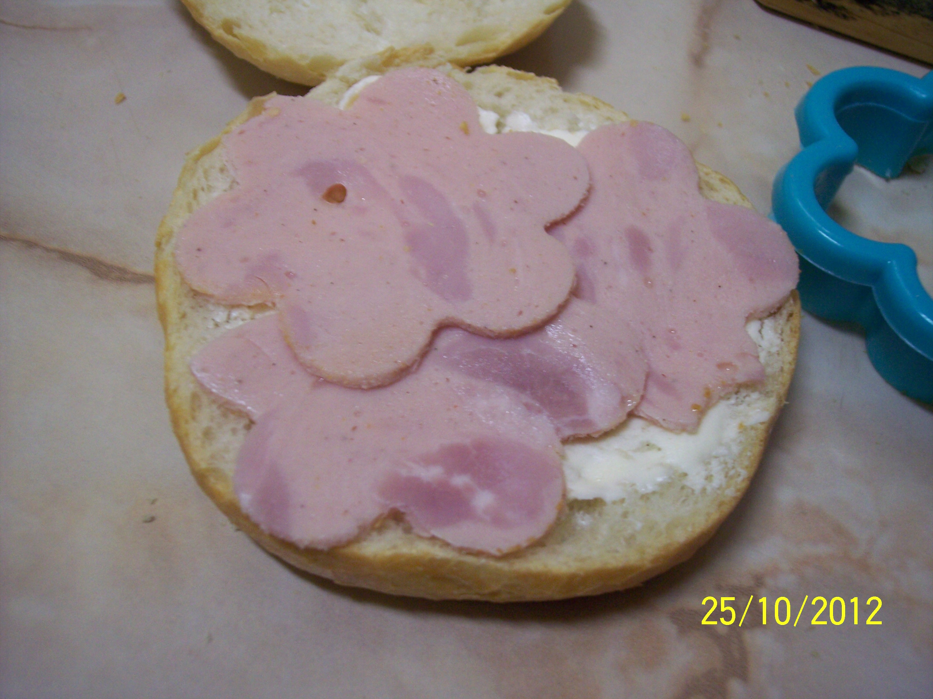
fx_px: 1051
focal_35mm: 39
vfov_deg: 36.8
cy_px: 350
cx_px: 466
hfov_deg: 47.9
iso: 200
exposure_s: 1/15
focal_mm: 8
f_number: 3.4
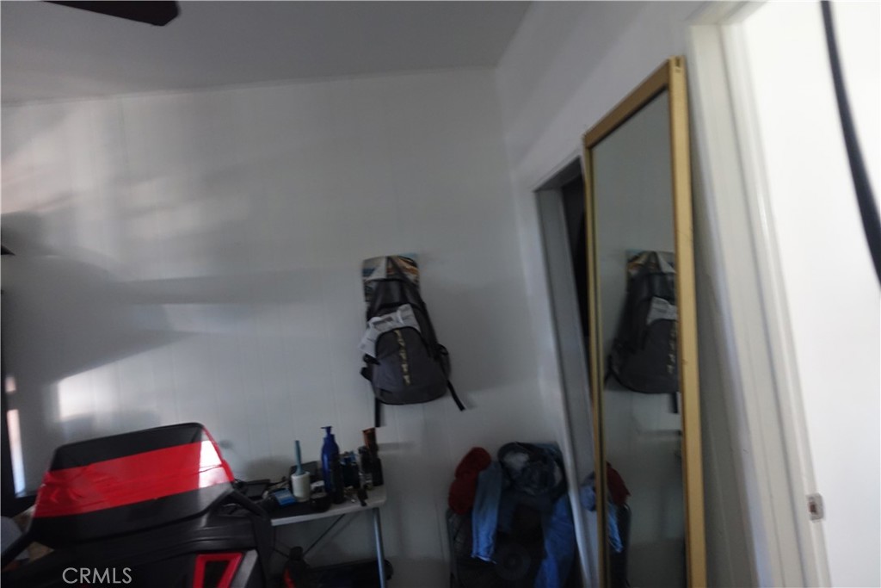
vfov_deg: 53.1
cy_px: 294
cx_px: 440
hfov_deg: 73.7
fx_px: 587
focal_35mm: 24
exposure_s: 1/15
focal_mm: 8.8
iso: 800
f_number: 1.8
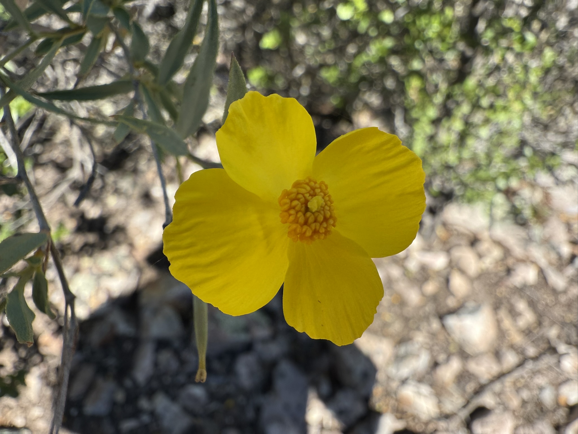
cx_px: 289
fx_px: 401
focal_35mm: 24
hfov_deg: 71.6
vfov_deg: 56.8
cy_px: 217
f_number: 2.2
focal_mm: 2.22
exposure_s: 1/671
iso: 40
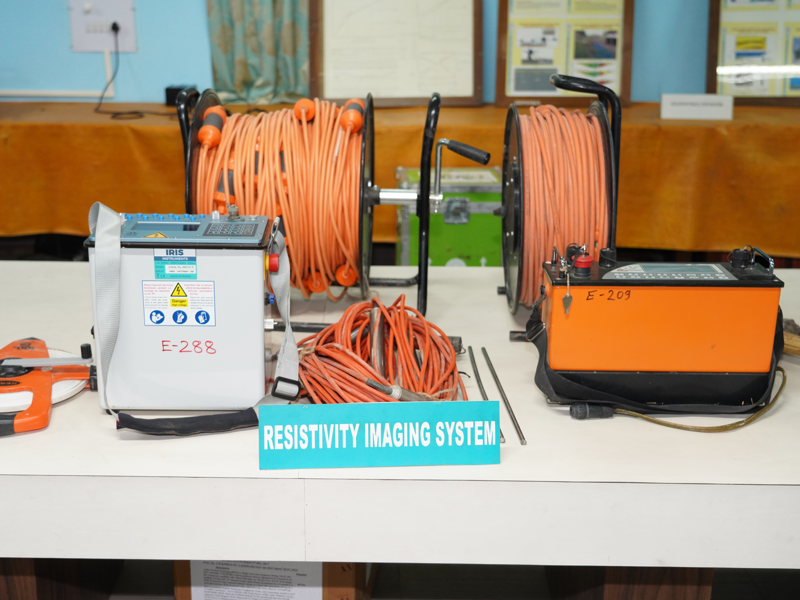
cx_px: 362
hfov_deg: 45.7
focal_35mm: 41
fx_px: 948
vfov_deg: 35.1
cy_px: 302
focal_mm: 37
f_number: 4
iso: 1600
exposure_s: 1/100
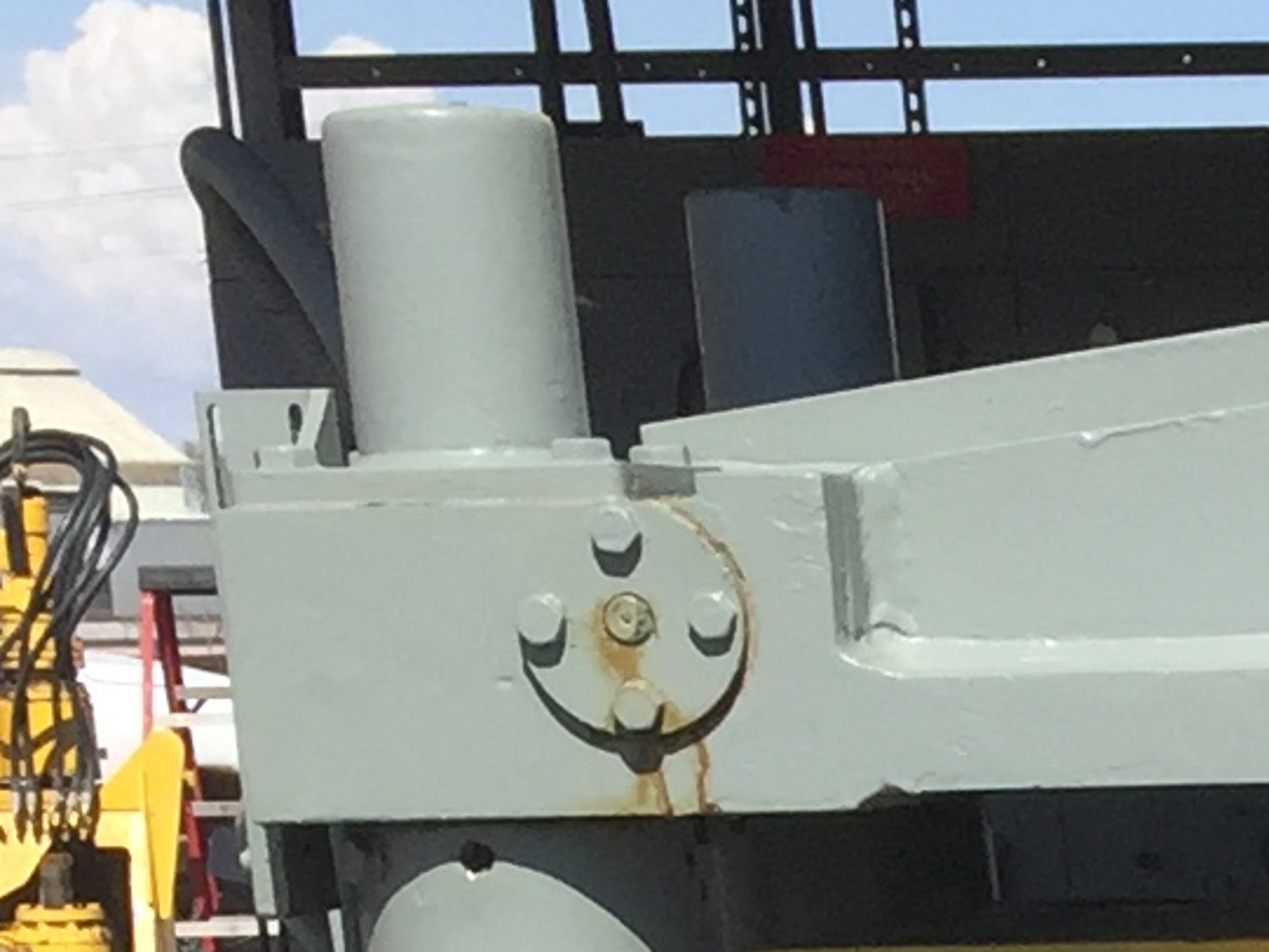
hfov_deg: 10.4
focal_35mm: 175
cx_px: 2531
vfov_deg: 7.8
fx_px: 6417
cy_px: 2453
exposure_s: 1/2198
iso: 32
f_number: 2.2
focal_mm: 4.15
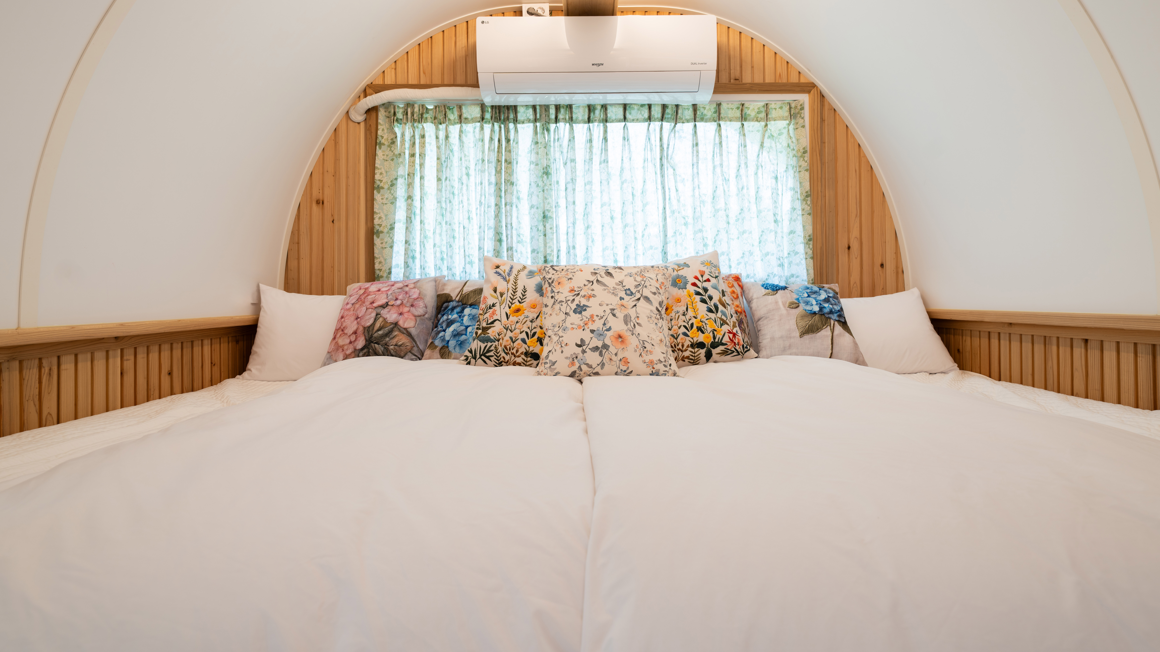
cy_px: 325
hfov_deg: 89.6
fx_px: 584
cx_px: 584
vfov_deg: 58.3
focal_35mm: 19
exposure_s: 1/6
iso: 100
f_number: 5
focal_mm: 18
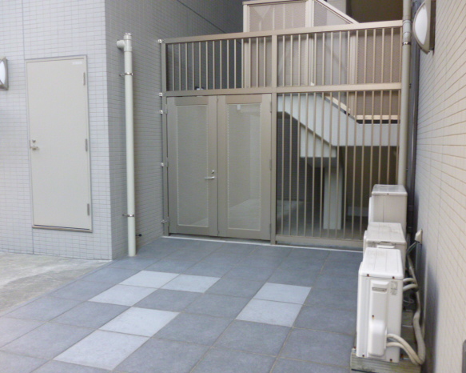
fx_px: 414
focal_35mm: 30
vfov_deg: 48.5
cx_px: 249
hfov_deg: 58.7
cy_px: 186
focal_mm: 5
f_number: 3.1
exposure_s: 1/125
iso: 400
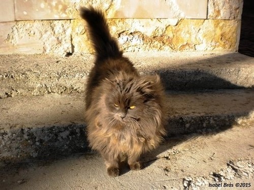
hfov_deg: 52.6
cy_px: 95
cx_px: 127
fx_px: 257
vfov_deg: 40.7
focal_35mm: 35
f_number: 4.6
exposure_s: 1/305
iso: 80
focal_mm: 6.3
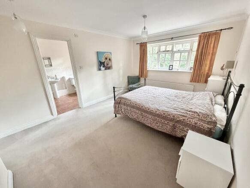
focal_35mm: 14
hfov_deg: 102.1
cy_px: 94
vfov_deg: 85.7
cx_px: 125
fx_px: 101
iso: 500
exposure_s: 1/60
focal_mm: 2.22
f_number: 2.2
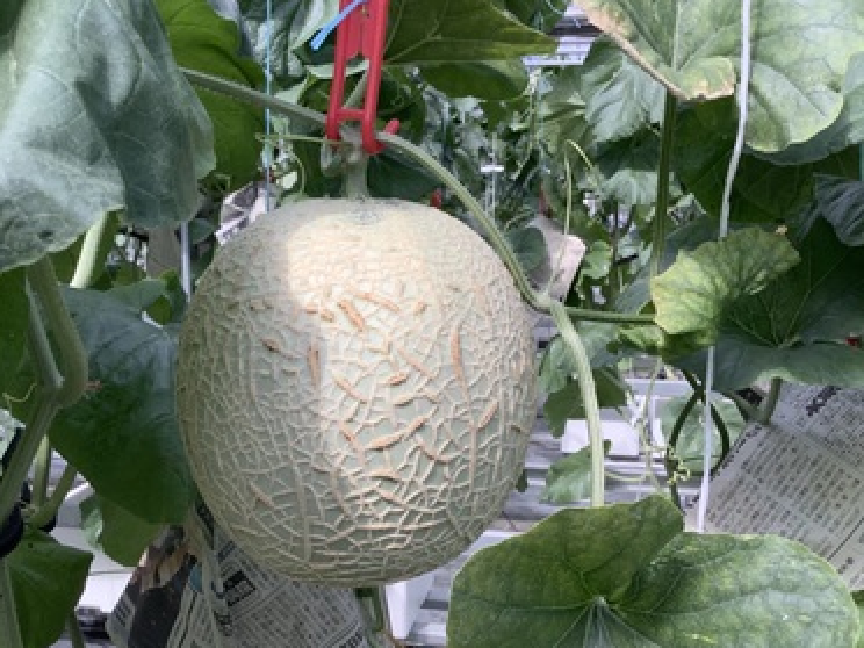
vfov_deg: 35.9
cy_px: 376
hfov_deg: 46.8
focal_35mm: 40
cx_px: 399
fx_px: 998
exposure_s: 1/258
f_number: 2.4
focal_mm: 3.3
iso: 25
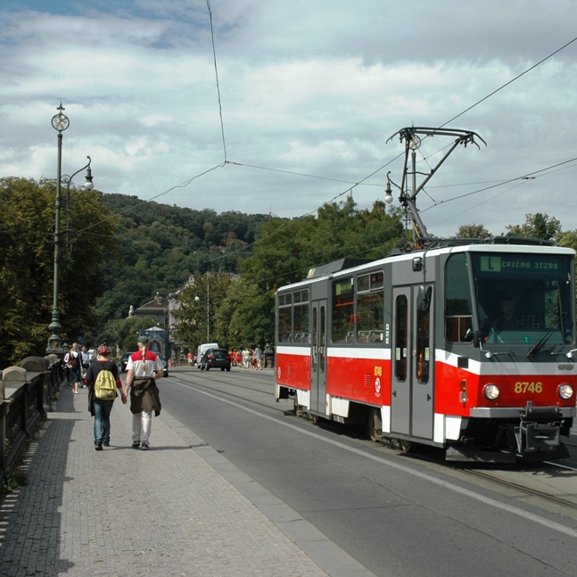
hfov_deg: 30.1
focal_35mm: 57
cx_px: 369
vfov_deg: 30.2
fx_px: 1068
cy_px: 284
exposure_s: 1/1000
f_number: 7.1
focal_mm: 29
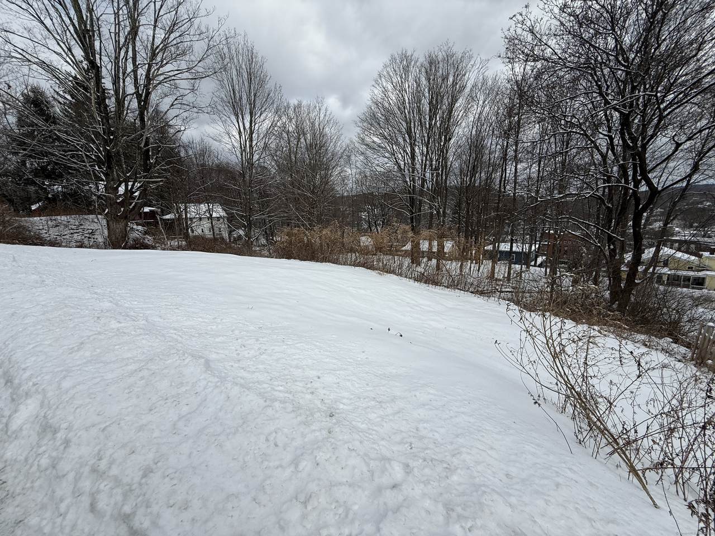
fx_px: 289
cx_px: 358
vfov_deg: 85.7
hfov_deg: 102.1
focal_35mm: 14
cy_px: 268
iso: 50
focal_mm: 2.22
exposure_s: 1/3125
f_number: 2.2
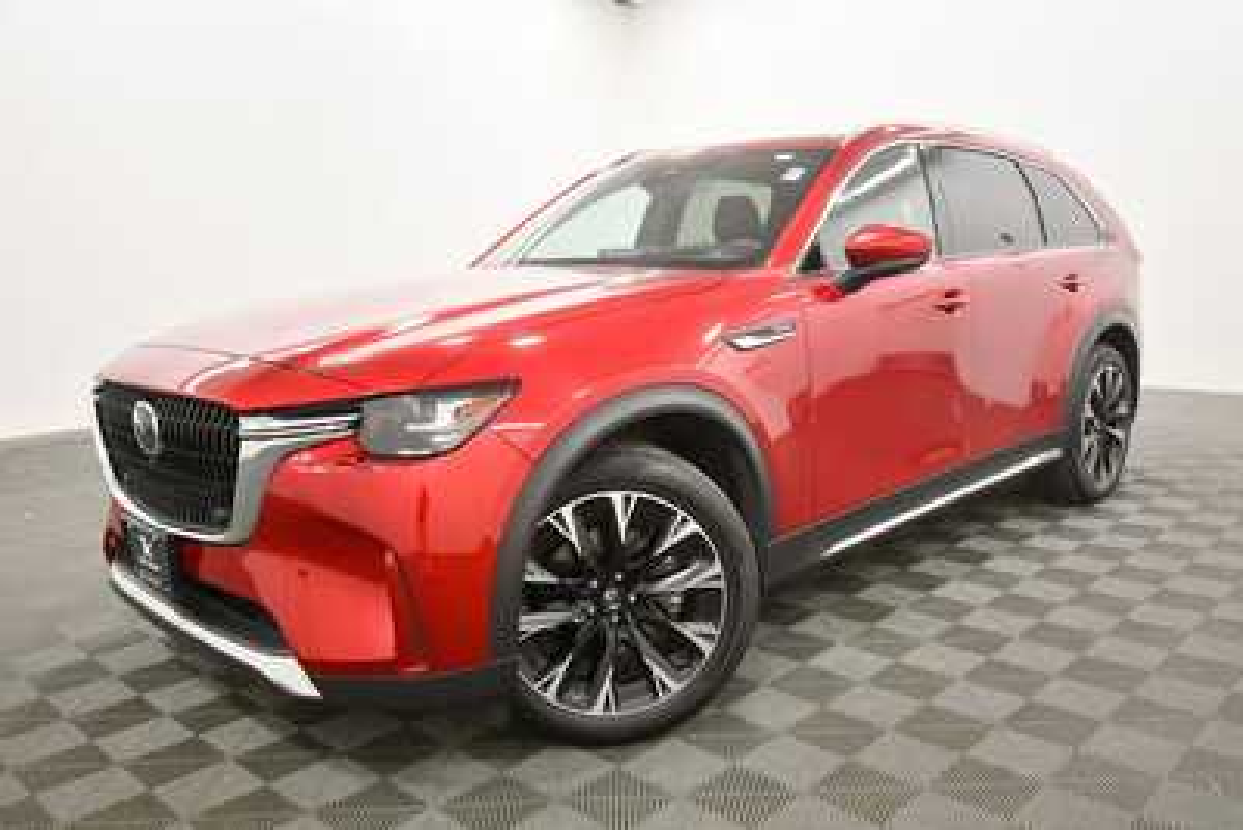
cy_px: 415
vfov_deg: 46.4
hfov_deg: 65.5
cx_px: 622
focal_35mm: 28
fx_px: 967
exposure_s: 1/125
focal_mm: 19
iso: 1400
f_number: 5.6
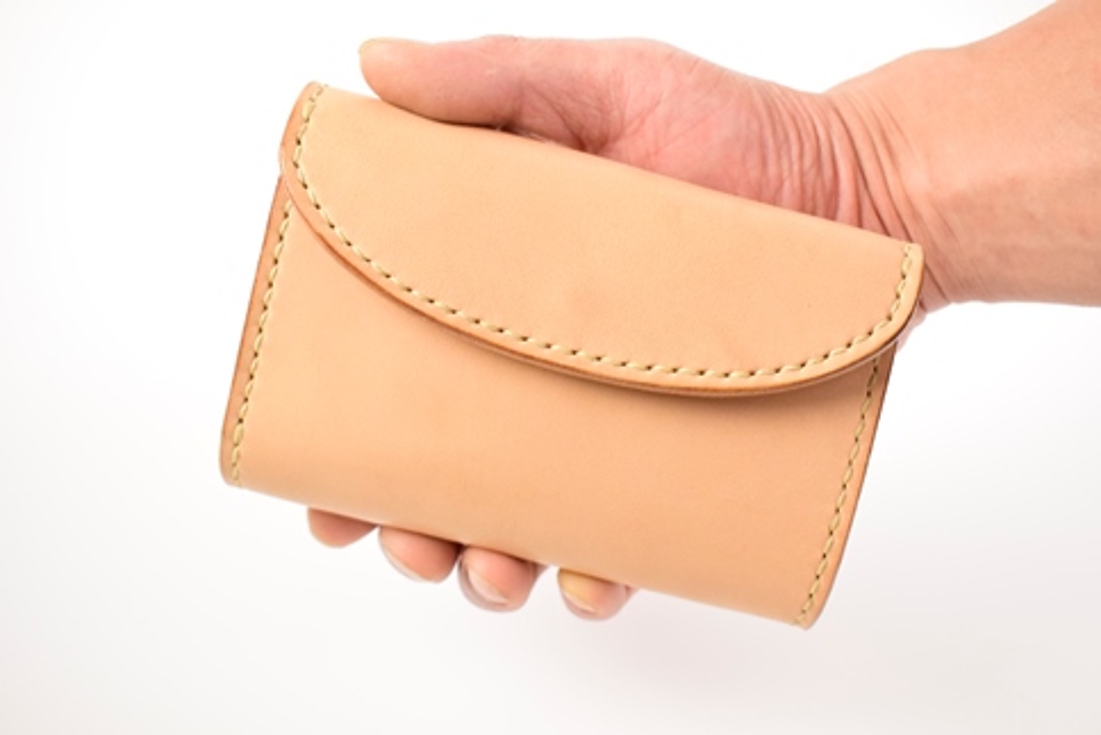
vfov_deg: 30.9
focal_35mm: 44
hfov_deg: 44.9
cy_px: 368
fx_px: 1331
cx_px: 550
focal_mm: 29
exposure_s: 1/200
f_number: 5.6
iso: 3200
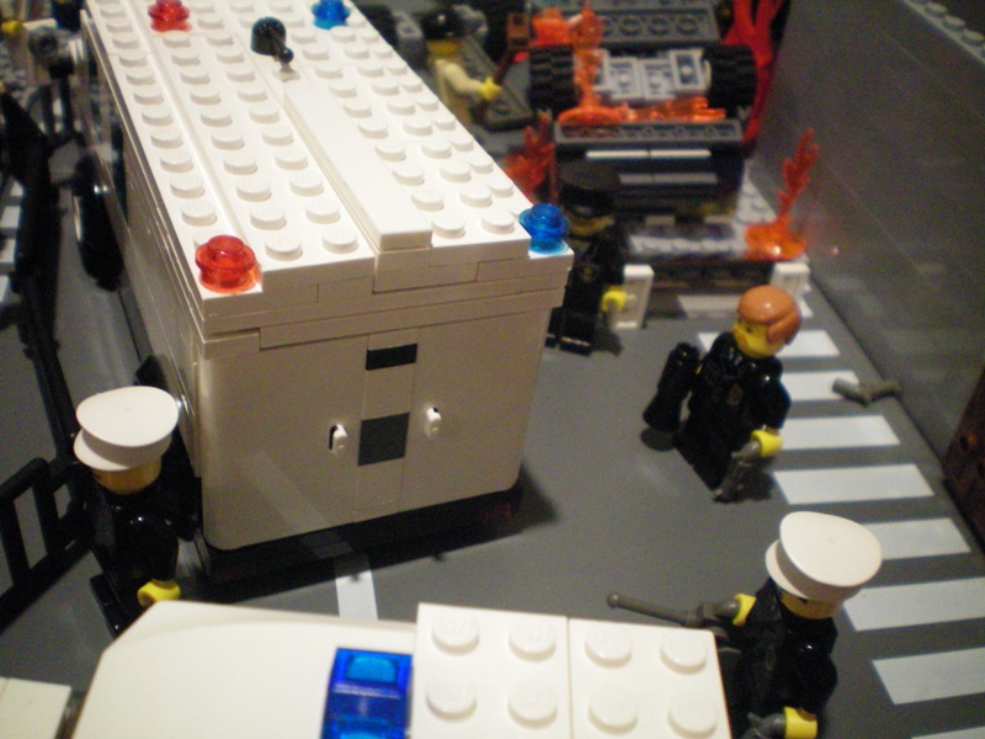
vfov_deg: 37.7
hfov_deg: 49.0
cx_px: 492
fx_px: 1081
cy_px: 370
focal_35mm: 38
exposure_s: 1/20
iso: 400
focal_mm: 6.3
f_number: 3.1
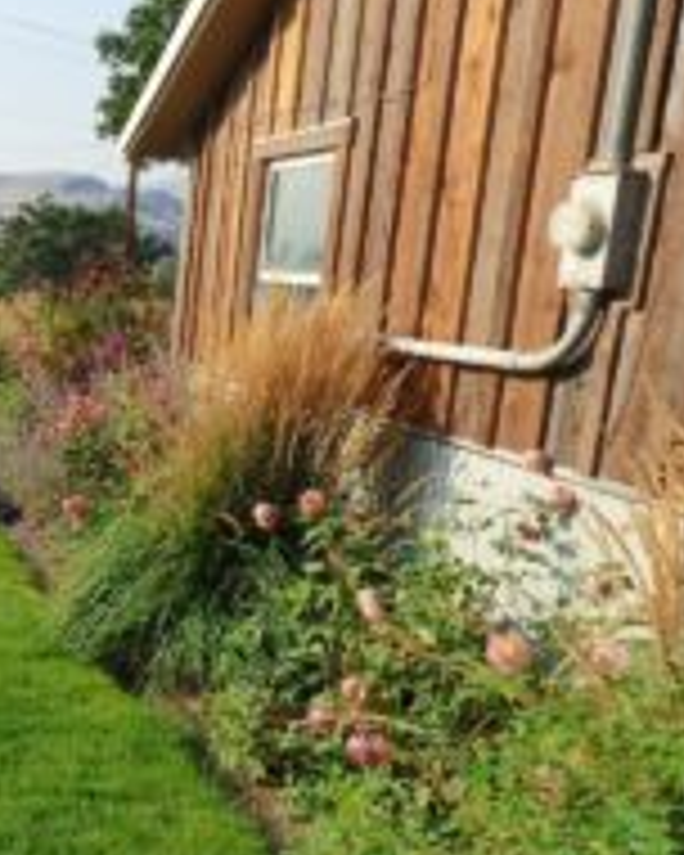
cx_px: -126
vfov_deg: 44.6
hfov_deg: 31.1
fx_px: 1037
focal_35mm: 41
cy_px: 504
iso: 200
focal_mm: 3.58
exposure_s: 1/800
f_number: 4
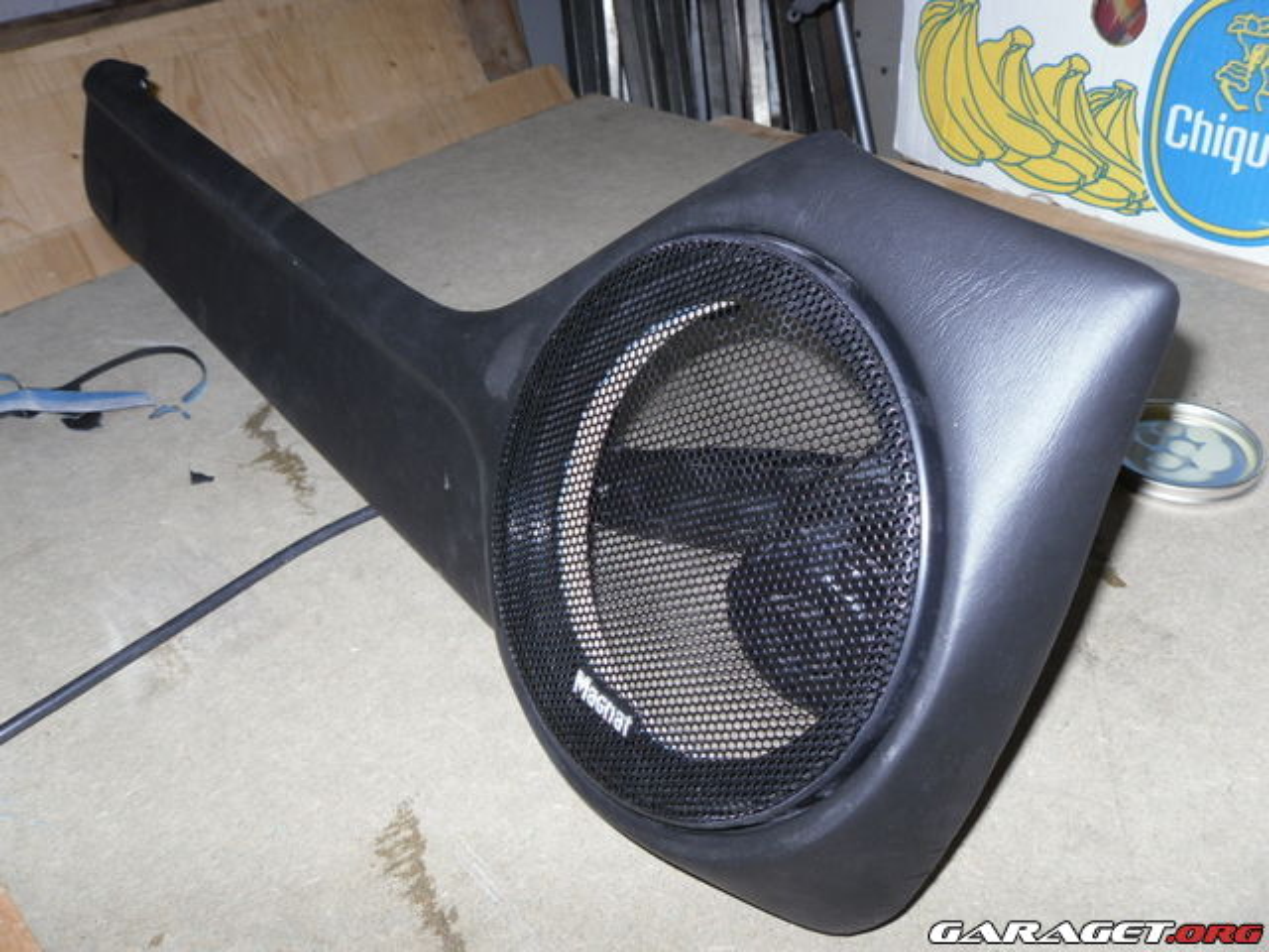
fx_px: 1283
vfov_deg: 40.7
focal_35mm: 35
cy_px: 476
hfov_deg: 52.6
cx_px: 634
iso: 80
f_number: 3.5
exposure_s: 1/45
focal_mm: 6.3
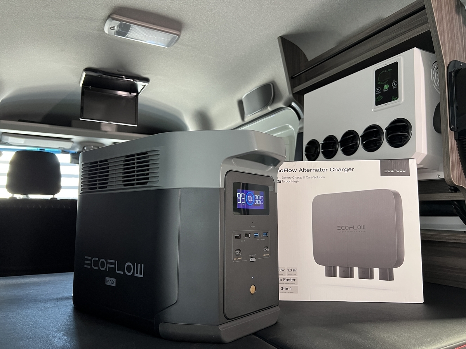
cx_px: 233
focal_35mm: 26
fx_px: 350
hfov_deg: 67.3
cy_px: 174
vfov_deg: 53.1
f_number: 1.5
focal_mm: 5.7
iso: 200
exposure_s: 1/60
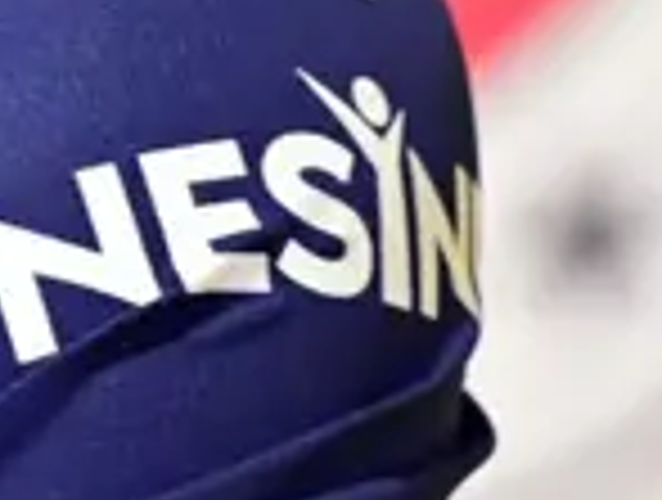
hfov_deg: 1.1
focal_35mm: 1722
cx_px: -941
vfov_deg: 0.9
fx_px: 33013
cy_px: -680
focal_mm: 200
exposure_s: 1/80
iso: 2000
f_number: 2.8
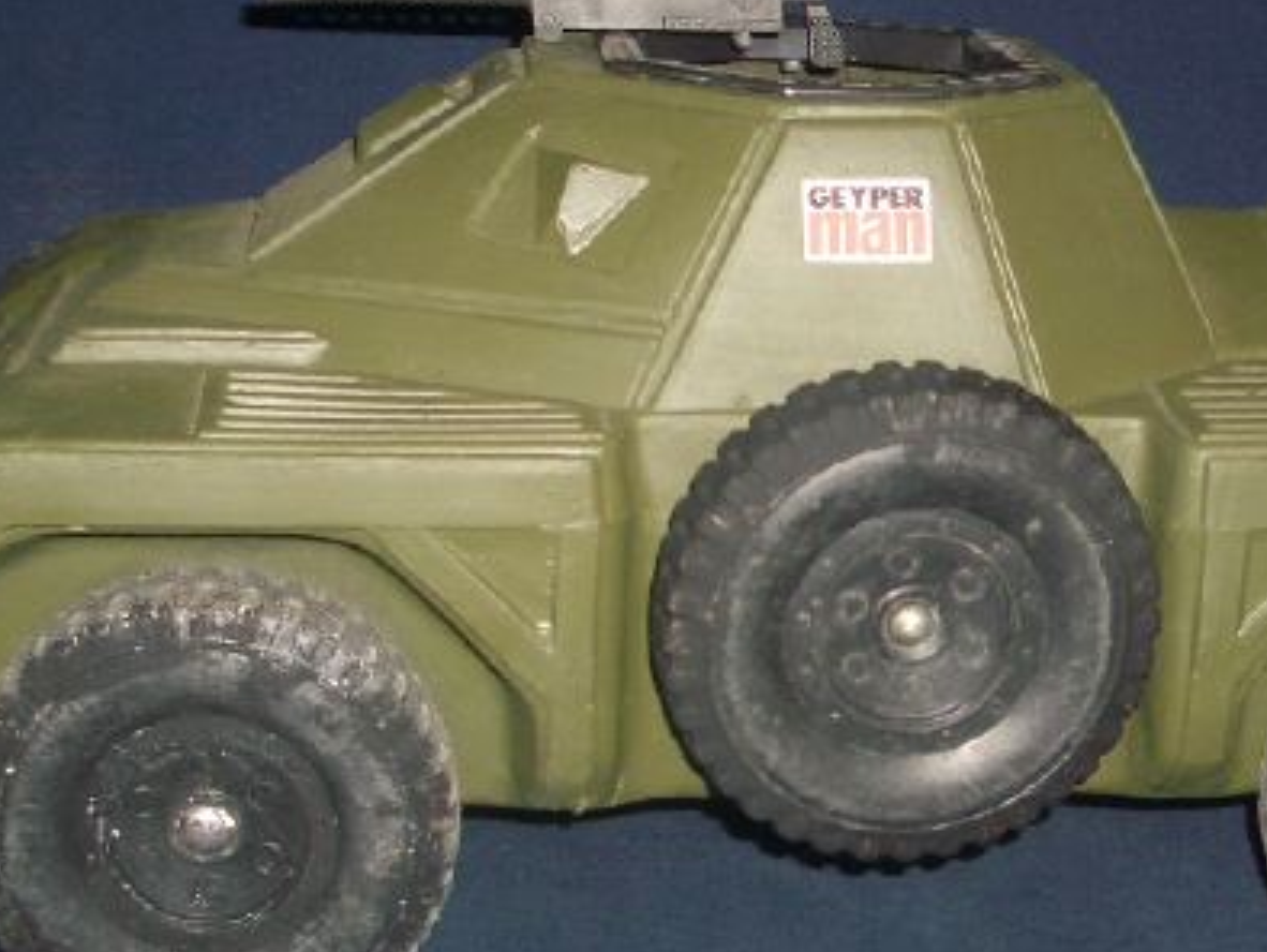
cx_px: 804
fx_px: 2600
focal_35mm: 71
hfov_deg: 27.3
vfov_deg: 20.7
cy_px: 434
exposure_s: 1/60
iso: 100
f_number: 2.6
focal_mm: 5.8
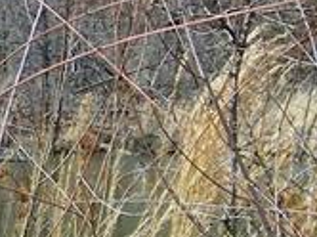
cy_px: 187
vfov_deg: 8.5
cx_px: 15
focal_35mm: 173
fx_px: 1582
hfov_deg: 11.4
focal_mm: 5
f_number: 7
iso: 80
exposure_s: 1/250
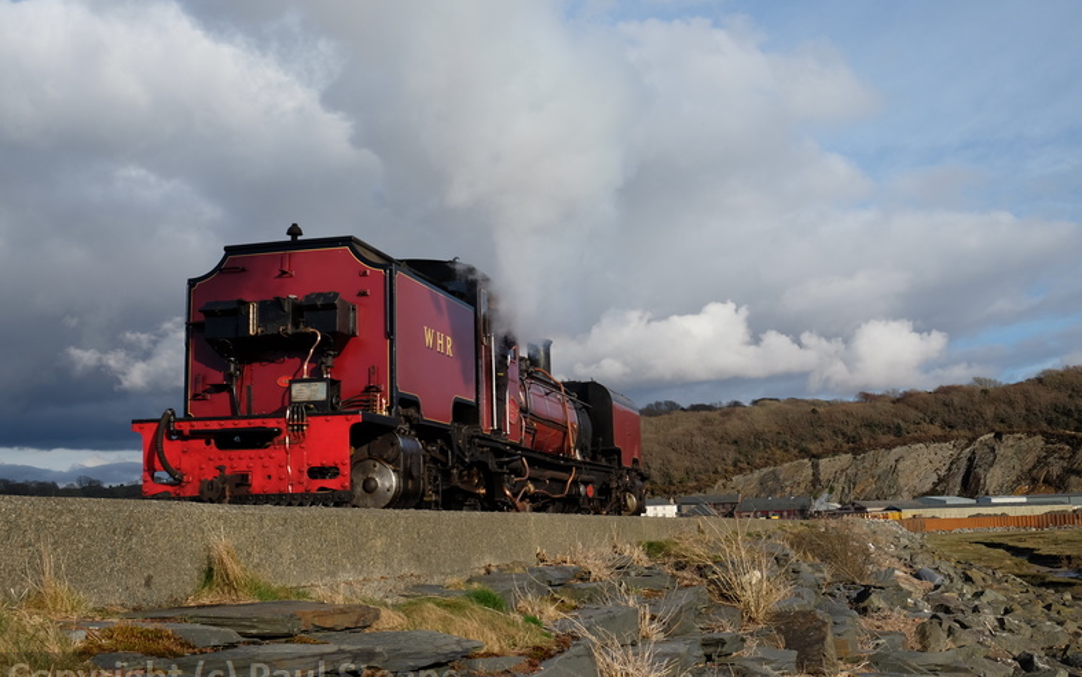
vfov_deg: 31.3
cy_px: 351
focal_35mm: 41
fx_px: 1209
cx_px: 540
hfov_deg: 48.2
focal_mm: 26.5
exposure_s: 1/420
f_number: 7.1
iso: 200
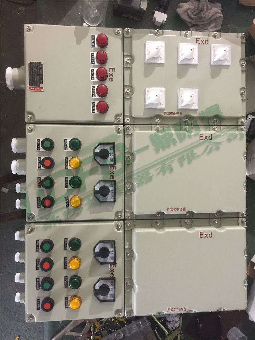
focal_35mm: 29
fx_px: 285
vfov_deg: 61.7
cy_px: 170
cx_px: 128
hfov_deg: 48.2
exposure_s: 1/10
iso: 100
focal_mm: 4.15
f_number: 2.2
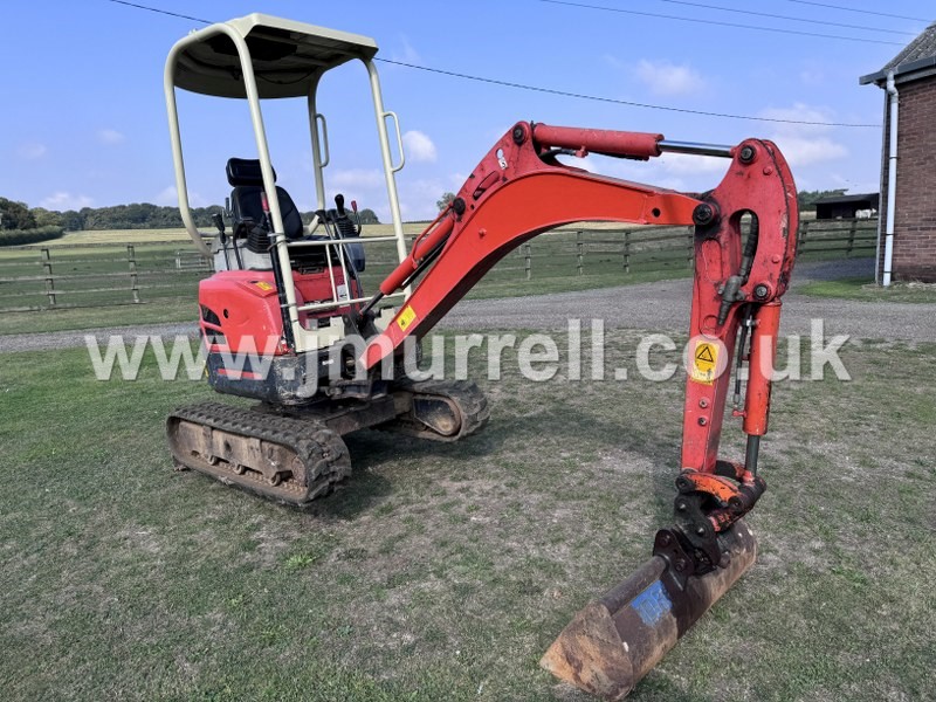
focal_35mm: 24
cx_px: 468
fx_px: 649
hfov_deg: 71.6
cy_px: 351
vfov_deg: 56.8
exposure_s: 1/2959
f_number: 1.78
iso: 80
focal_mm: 6.76
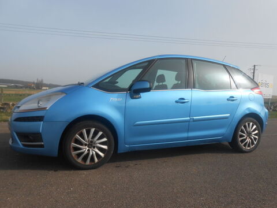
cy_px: 104
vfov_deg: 53.1
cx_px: 138
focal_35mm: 26
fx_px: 208
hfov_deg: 67.3
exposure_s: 1/1000
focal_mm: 4.6
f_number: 3.5
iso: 80
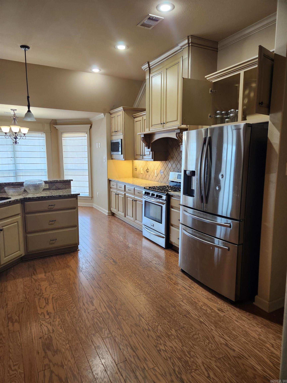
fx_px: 254
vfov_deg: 73.9
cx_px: 144
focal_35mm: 23
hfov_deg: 58.9
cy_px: 192
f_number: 1.8
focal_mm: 5.4
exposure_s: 1/120
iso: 320
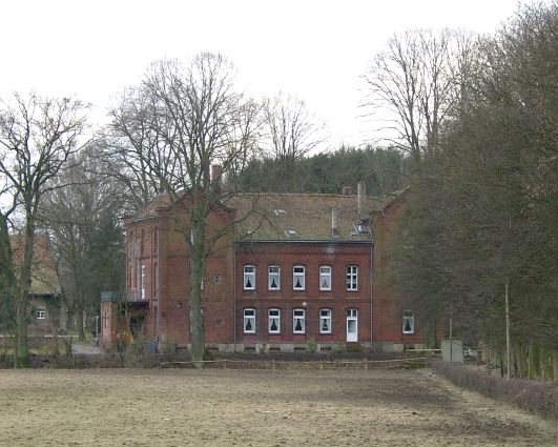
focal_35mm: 147
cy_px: 272
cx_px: 285
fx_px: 2428
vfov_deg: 10.5
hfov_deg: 13.1
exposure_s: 1/108
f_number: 2.8
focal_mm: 20.74
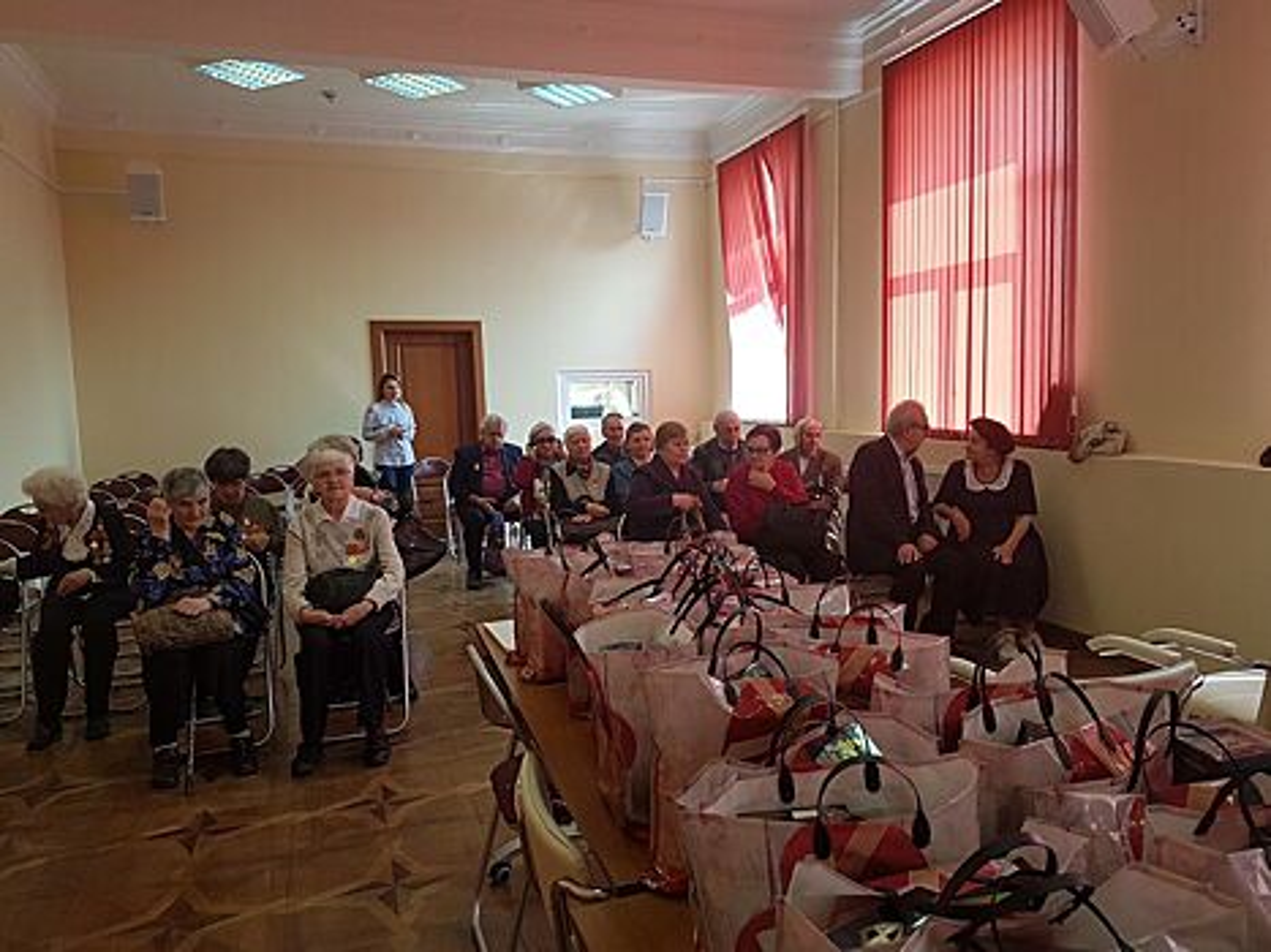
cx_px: 636
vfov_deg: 53.0
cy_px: 476
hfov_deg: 67.3
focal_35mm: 26
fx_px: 954
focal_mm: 4.2
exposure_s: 1/100
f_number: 1.7
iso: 50
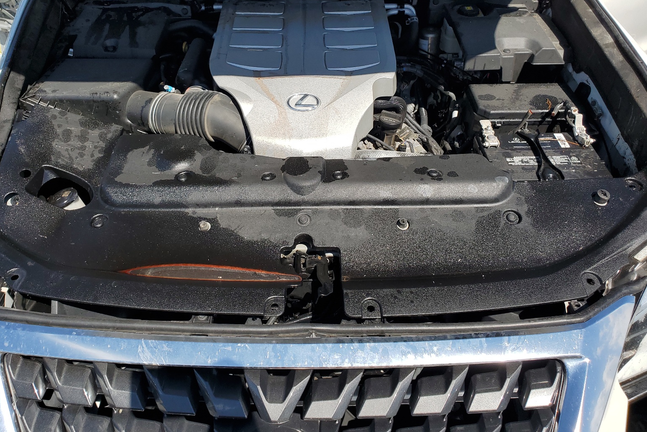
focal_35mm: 28
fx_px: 503
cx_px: 316
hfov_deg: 65.5
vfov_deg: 46.2
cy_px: 182
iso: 50
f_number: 1.5
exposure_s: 1/1429
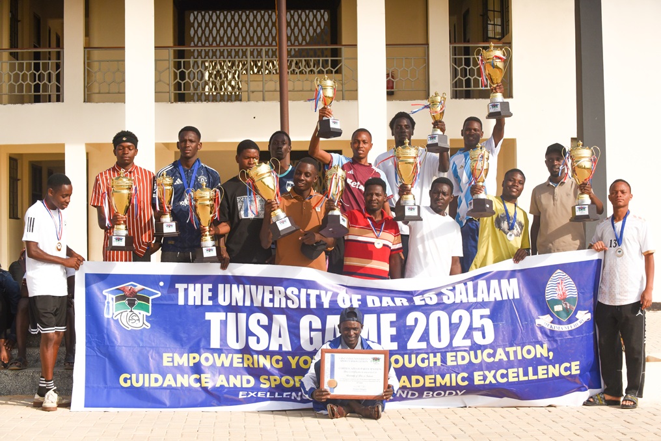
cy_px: 220
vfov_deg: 16.7
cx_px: 330
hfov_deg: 24.8
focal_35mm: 82
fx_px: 1506
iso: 800
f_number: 8
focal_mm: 82
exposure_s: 1/3200
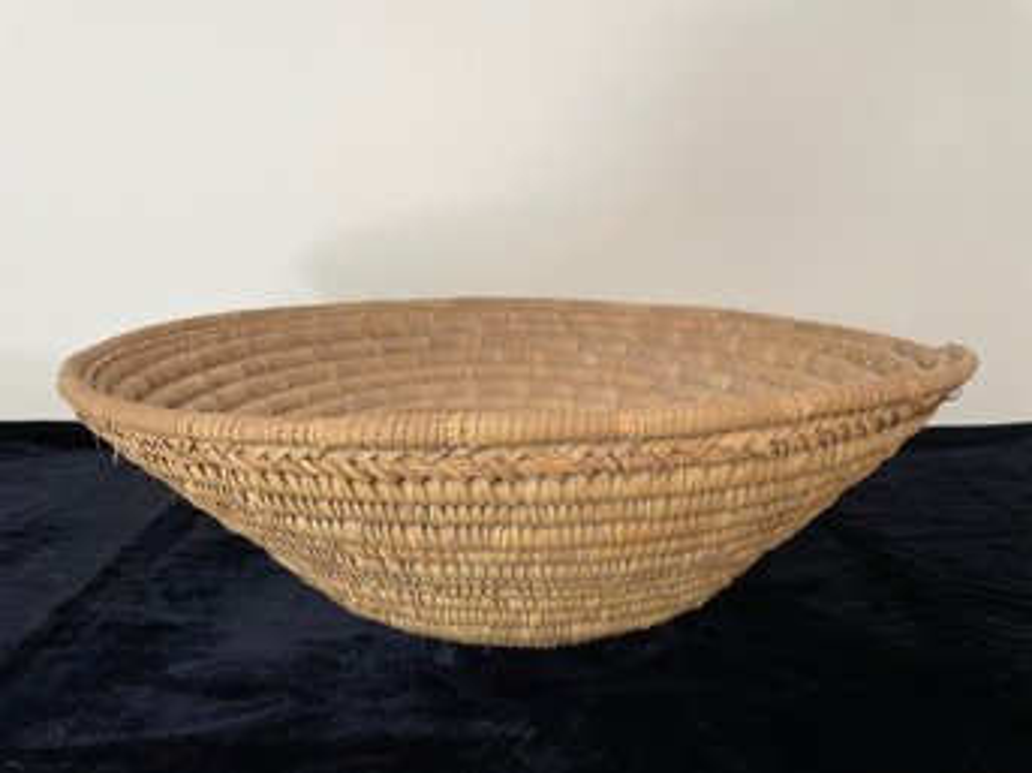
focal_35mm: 26
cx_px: 516
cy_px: 386
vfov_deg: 53.0
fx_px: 775
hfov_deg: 67.3
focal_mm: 4.2
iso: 125
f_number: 1.6
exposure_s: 1/121
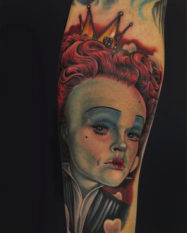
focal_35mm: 60
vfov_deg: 31.6
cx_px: 94
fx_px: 412
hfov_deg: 25.6
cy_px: 128
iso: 320
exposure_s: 1/20
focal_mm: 35
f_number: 4.2
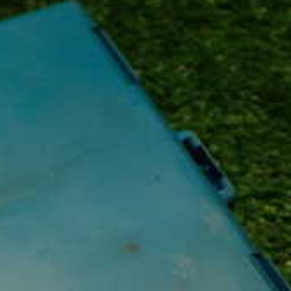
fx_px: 951
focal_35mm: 100
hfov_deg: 16.7
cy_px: 351
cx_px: -53
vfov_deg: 16.6
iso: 200
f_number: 2.4
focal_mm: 5.79
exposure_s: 1/50
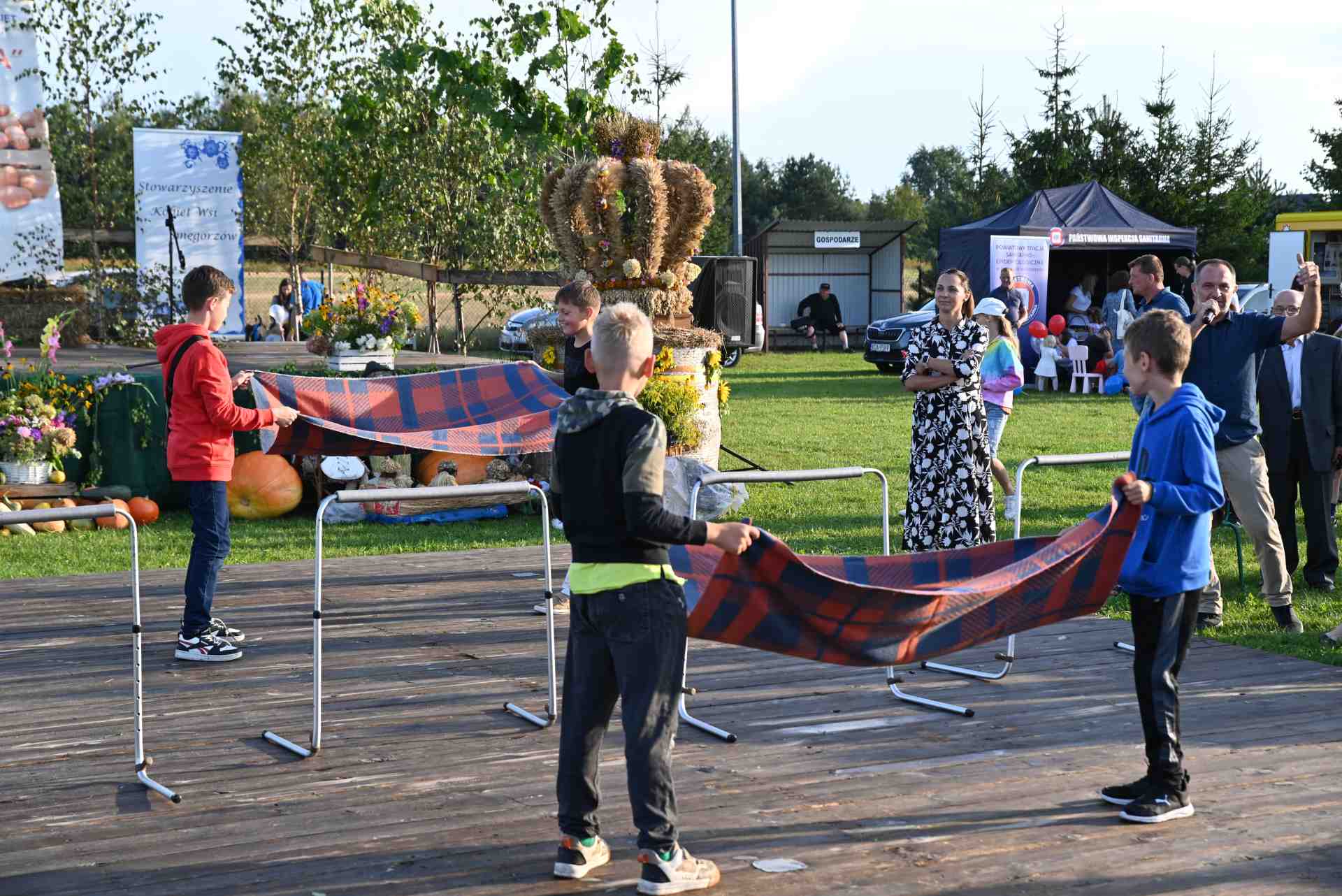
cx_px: 671
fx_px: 2312
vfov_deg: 21.9
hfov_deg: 32.4
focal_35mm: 62
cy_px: 448
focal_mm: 62
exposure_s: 1/250
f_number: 5.6
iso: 200
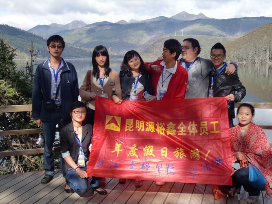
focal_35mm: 52
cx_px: 136
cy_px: 102
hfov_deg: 36.8
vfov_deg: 28.0
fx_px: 409
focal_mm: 9.1
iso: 64
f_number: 3.4
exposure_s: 1/400
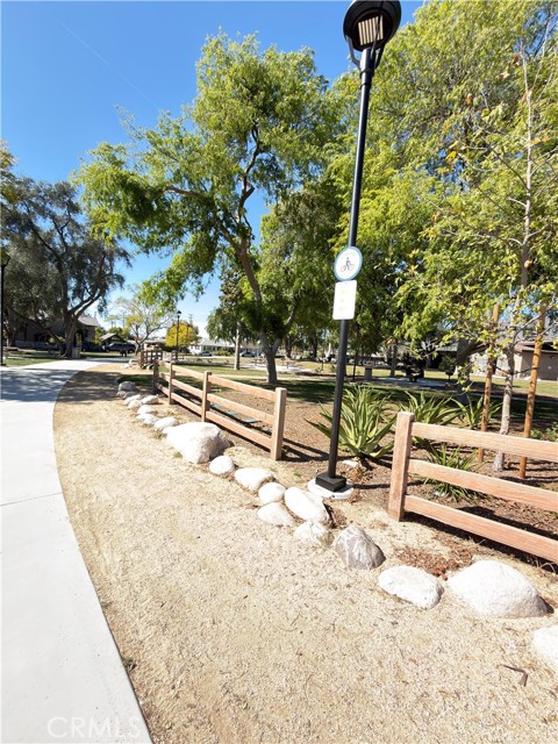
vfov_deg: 102.1
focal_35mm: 14
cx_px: 279
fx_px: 301
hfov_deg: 85.7
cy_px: 372
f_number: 2.2
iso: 16
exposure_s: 1/170
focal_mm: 2.22
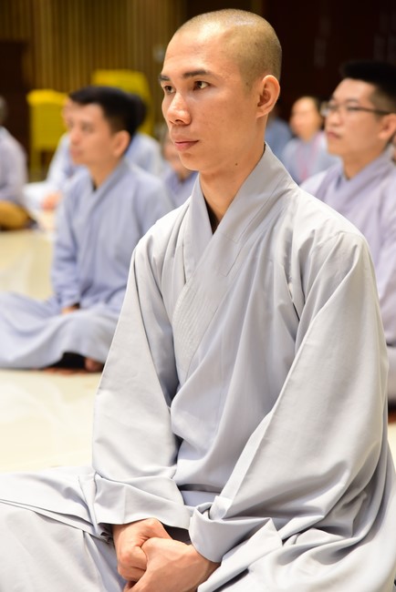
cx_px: 198
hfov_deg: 12.5
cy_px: 296
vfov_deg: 18.6
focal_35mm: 110
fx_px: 1813
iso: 1250
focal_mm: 110
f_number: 5
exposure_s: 1/50
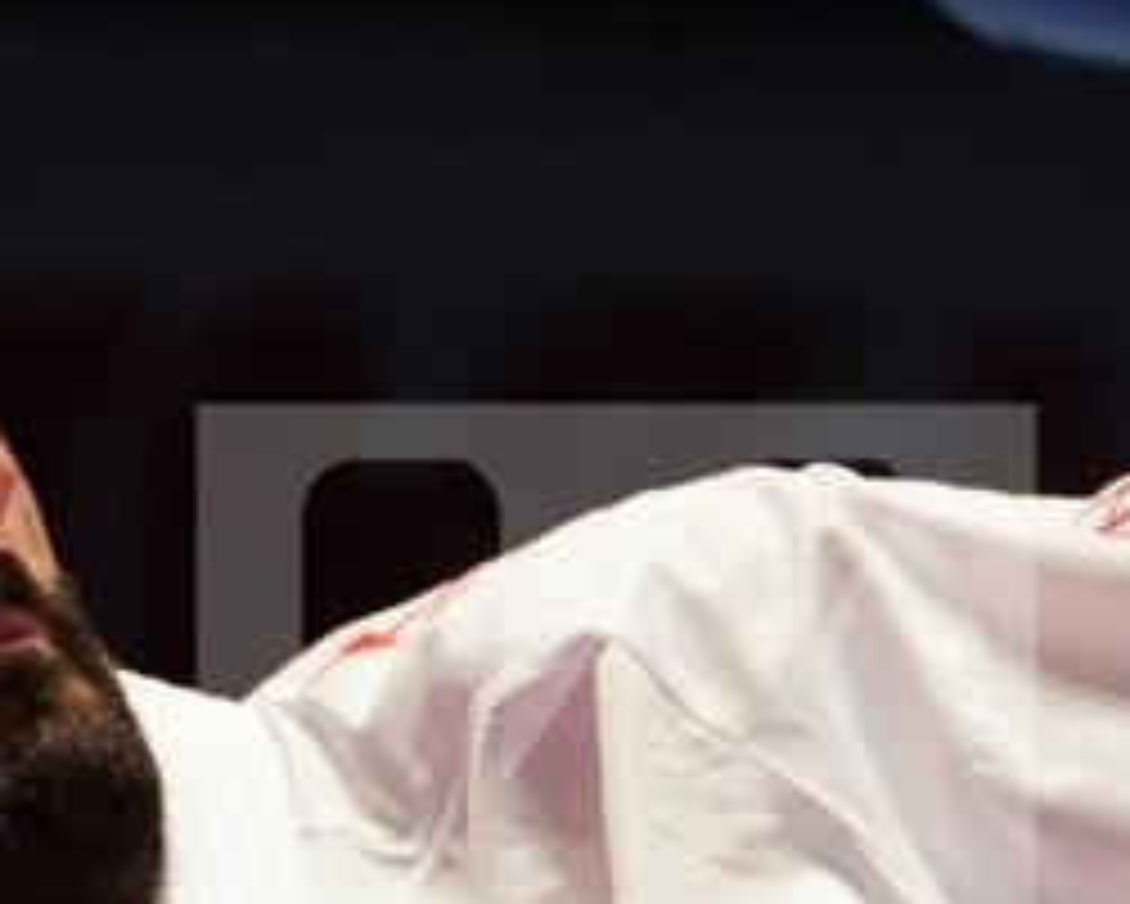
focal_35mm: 1553
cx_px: 2143
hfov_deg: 1.2
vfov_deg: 1.0
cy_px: 814
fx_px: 51958
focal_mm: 154
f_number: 2.8
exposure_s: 1/1000
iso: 1250
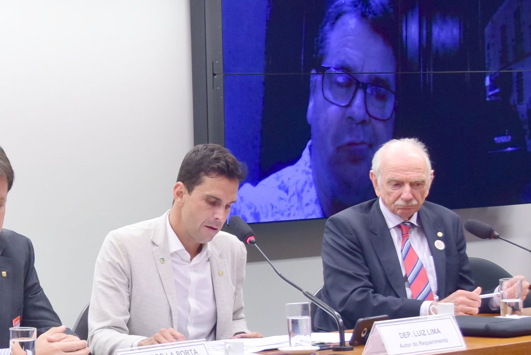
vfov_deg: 10.5
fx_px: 1919
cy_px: 315
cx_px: 105
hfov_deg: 15.6
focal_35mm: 130
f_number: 5.6
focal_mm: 40
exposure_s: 1/60
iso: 800
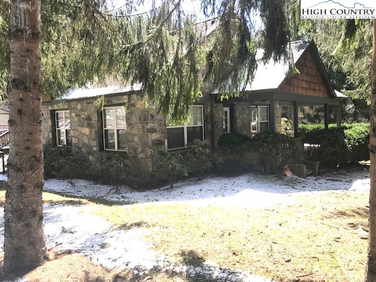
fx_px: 304
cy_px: 141
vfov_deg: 49.7
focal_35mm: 28
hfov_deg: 63.4
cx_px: 188
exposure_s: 1/354
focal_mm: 3.99
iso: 20
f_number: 1.8
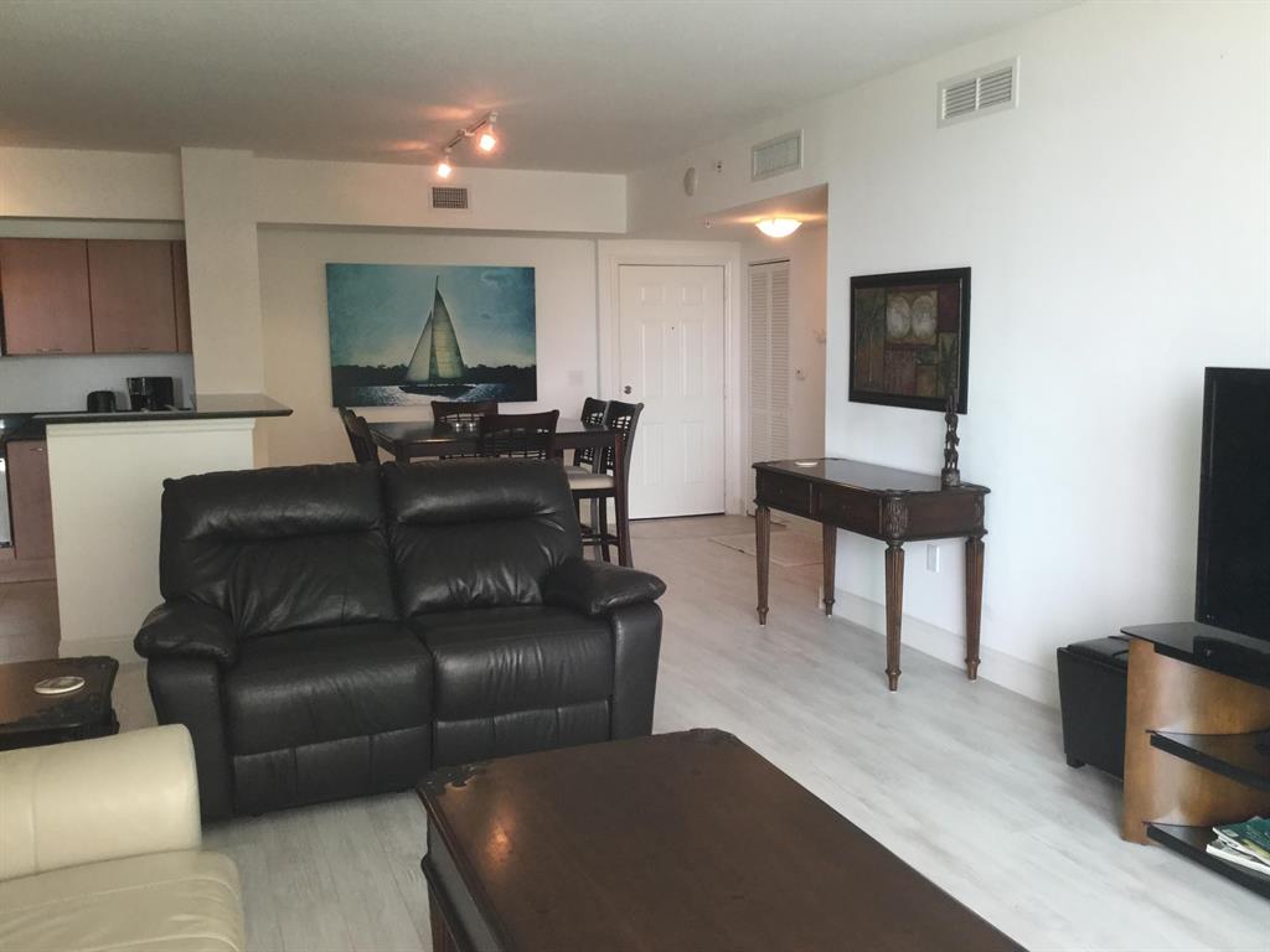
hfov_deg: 58.4
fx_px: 1137
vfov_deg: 45.4
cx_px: 635
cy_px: 476
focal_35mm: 31
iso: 50
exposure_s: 1/30
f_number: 2.4
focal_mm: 3.3
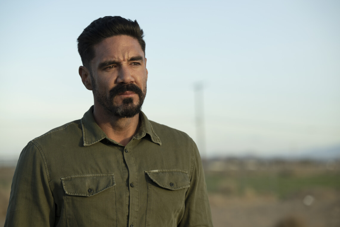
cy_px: 114
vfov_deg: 11.9
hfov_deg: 17.8
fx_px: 1086
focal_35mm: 115
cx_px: 170
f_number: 4
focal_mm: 115
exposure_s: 1/400
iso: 100
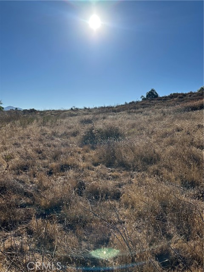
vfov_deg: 71.6
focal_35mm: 24
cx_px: 102
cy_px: 136
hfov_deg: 56.8
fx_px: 189
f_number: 1.78
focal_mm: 6.86
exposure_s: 1/9709
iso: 80
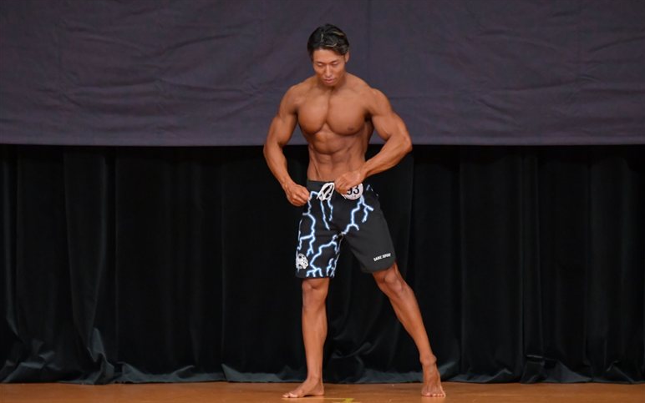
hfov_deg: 6.5
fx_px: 5662
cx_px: 323
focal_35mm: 322
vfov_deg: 4.1
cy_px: 213
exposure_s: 1/400
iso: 5000
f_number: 5.6
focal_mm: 210
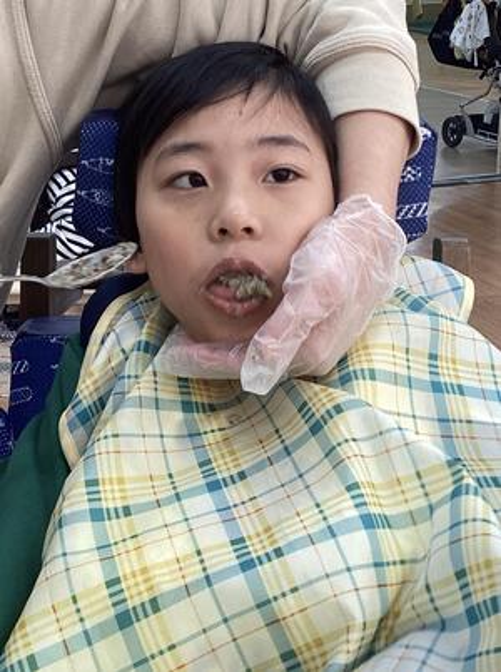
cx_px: 250
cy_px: 336
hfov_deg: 45.3
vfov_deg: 58.4
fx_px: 600
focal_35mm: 31
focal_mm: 3.3
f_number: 2.4
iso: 50
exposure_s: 1/60
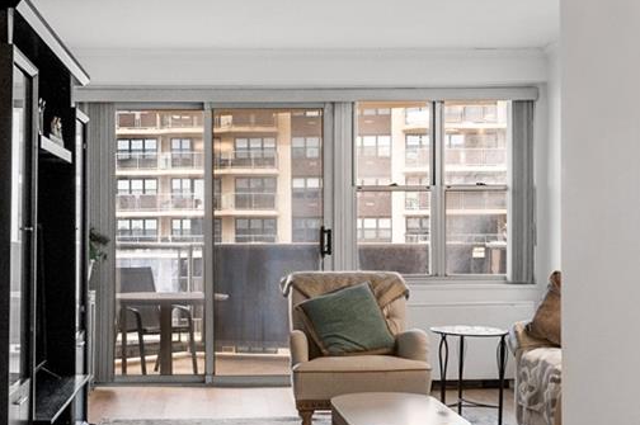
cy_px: 251
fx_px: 1083
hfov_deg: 32.7
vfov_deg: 22.2
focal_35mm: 61
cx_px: 222
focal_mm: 15
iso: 500
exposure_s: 1/15
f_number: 8
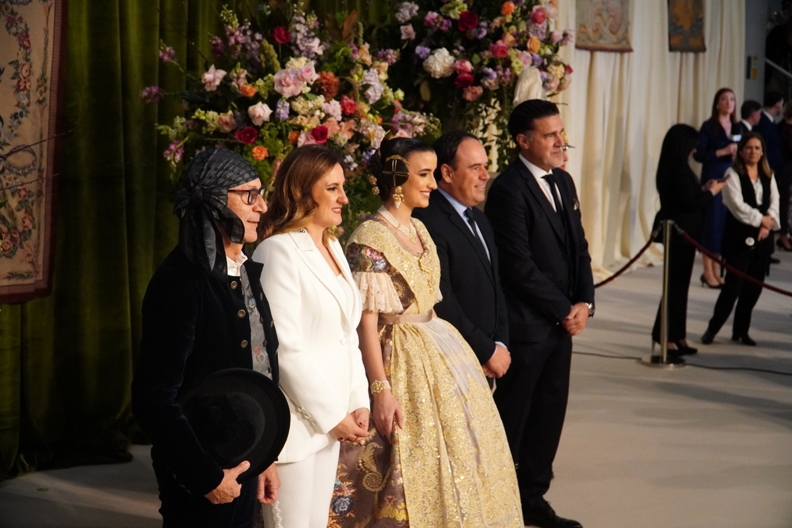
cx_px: 396
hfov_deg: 32.6
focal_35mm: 62
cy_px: 264
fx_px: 1353
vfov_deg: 22.1
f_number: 4
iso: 3200
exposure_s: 1/640
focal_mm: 41
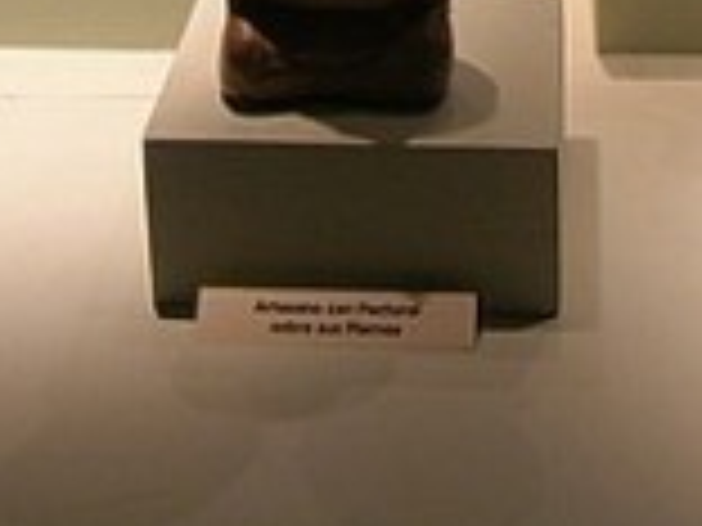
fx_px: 2292
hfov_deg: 17.4
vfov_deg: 12.3
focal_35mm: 113
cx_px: 477
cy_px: -333
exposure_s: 1/19.2
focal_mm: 5.7
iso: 50
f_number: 2.9
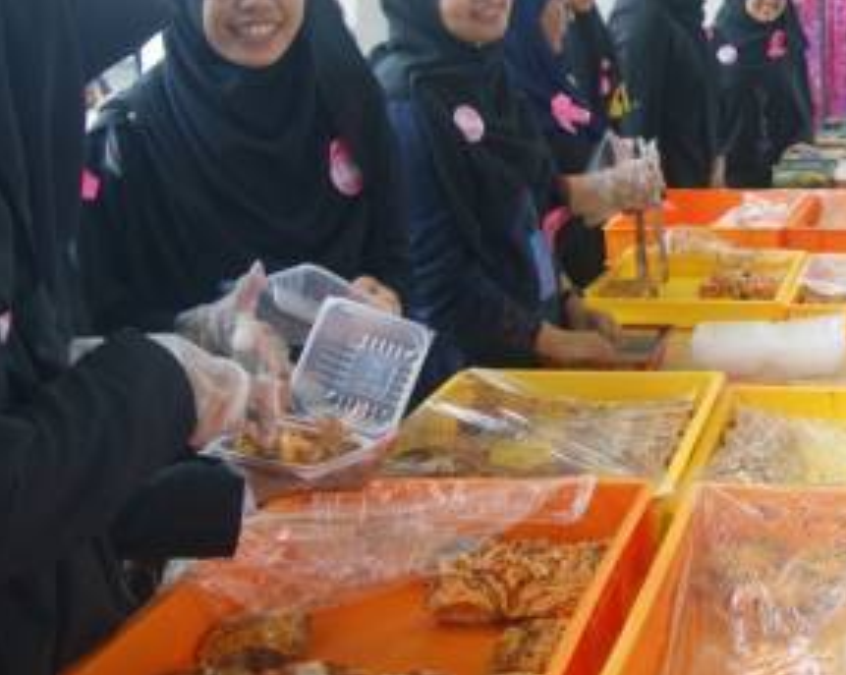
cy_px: 158
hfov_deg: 32.2
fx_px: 1326
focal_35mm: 53
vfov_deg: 28.1
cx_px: 870
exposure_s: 1/40
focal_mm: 18
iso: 100
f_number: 5
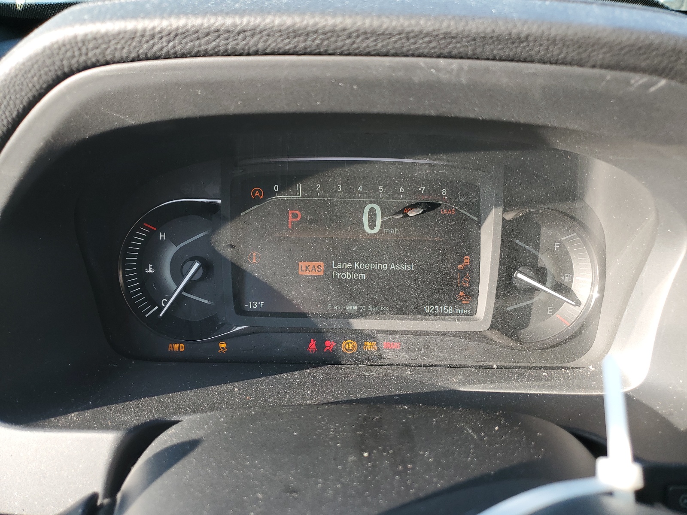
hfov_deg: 67.3
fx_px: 516
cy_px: 258
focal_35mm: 26
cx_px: 344
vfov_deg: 53.1
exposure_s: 1/175
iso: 50
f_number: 1.5
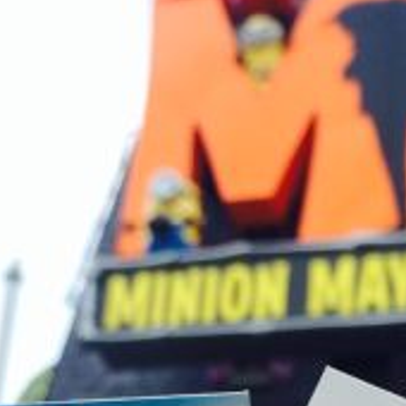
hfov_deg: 15.9
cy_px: 430
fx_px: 1446
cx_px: 290
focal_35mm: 109
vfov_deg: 15.6
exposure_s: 1/180
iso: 32
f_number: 2.2
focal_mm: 4.12
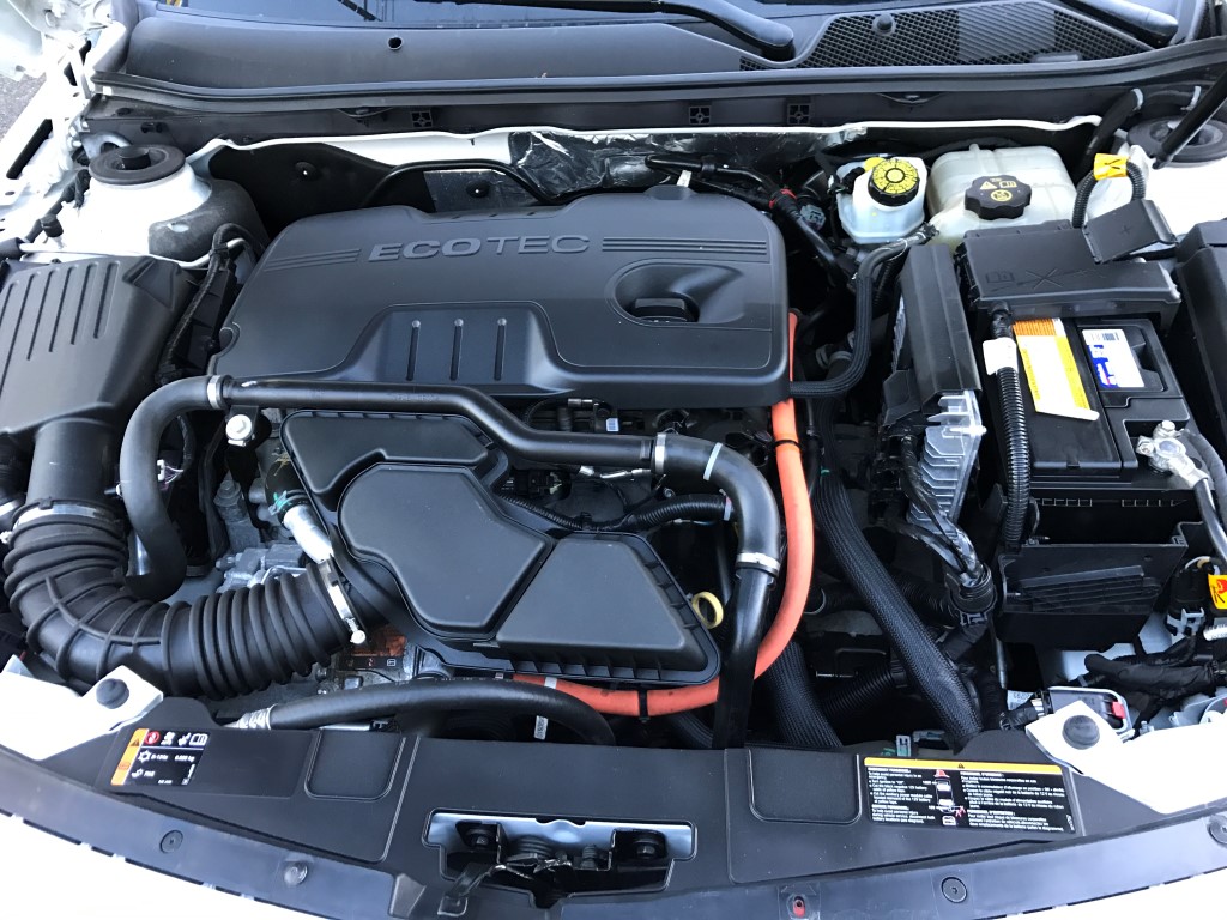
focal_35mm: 28
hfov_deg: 63.4
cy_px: 460
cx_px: 614
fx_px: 992
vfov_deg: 49.7
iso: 64
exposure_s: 1/17
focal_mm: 3.99
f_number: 1.8
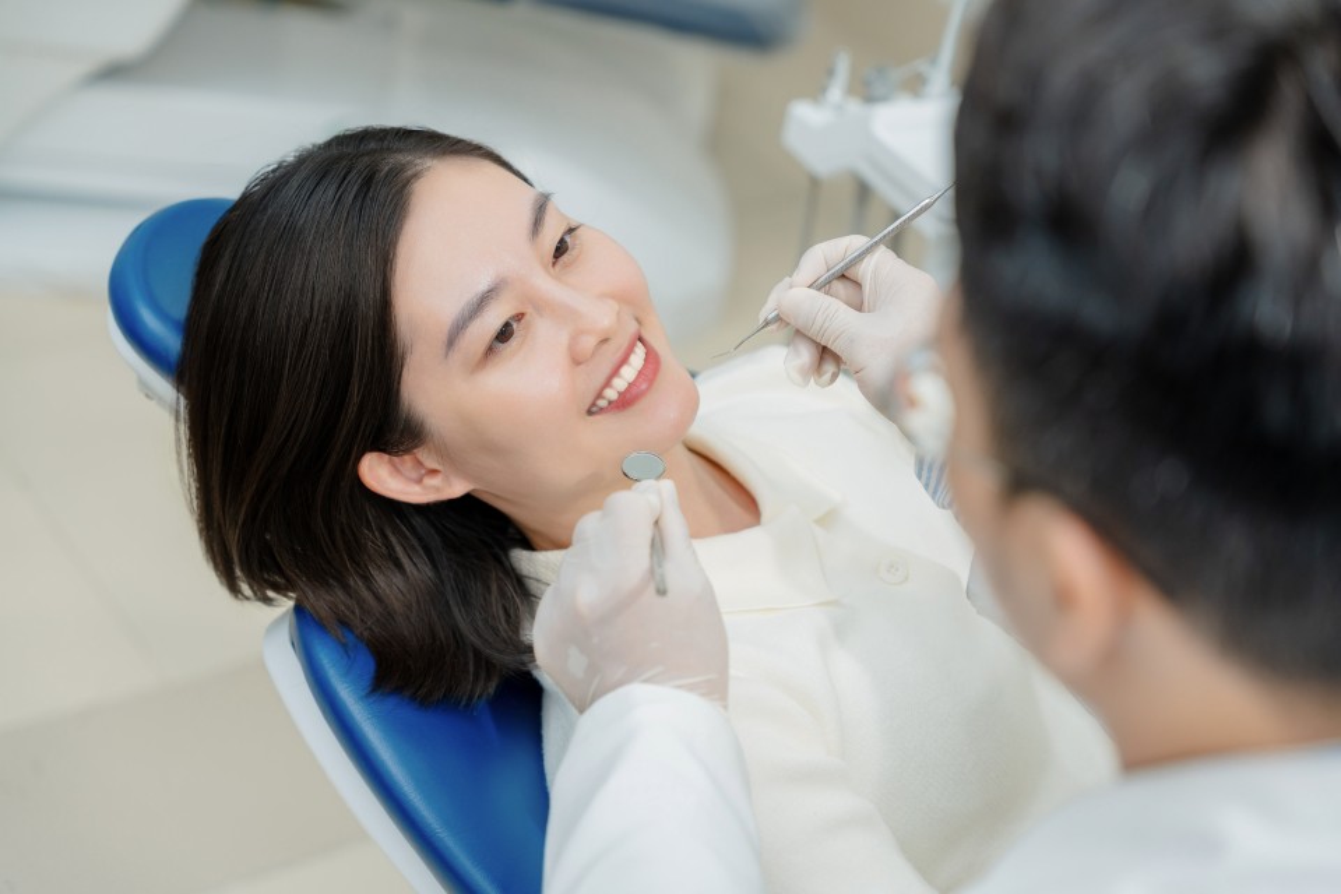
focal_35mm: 66
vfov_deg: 20.5
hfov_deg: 30.4
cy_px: 447
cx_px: 670
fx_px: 2469
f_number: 3.2
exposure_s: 1/200
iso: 500
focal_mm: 66.3
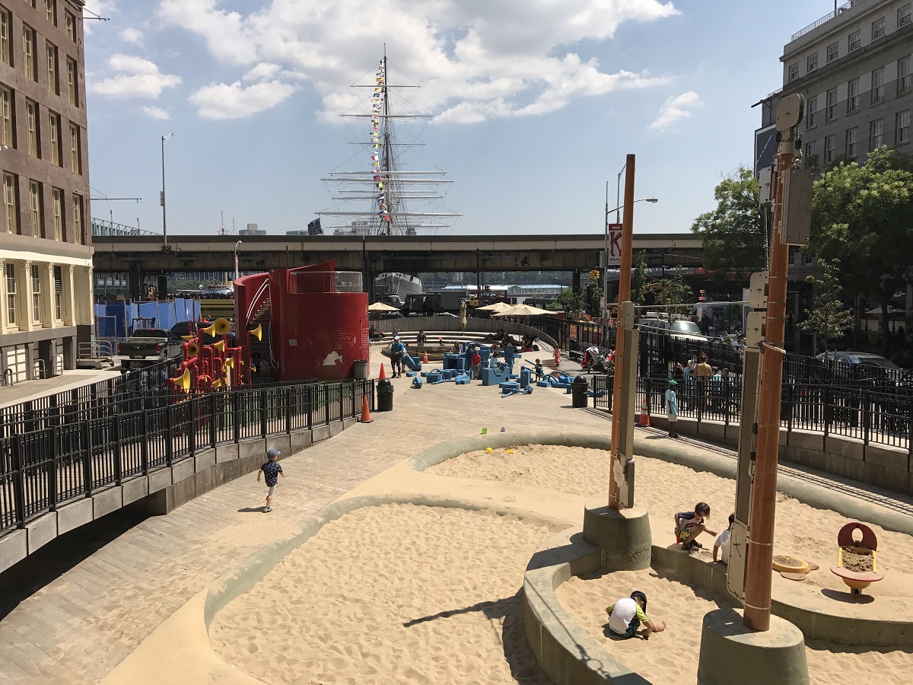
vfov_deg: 49.7
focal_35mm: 28
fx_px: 739
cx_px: 456
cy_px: 342
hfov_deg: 63.4
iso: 20
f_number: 1.8
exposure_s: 1/3195
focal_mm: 3.99
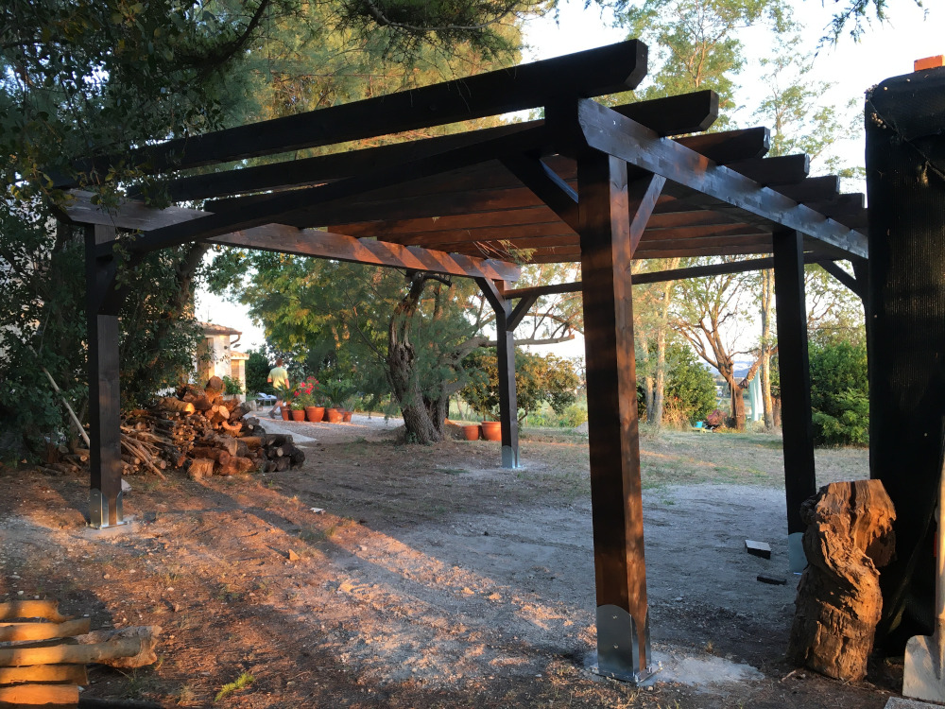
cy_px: 354
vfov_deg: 48.2
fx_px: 792
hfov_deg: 61.7
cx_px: 472
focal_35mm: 29
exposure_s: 1/33
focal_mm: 4.15
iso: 32
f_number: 2.2
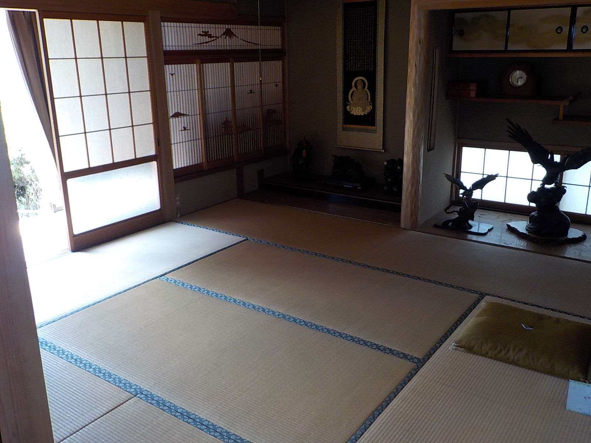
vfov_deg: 46.8
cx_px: 296
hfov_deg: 60.0
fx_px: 512
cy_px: 222
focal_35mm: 30
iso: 140
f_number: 3.3
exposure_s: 1/30
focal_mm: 4.1
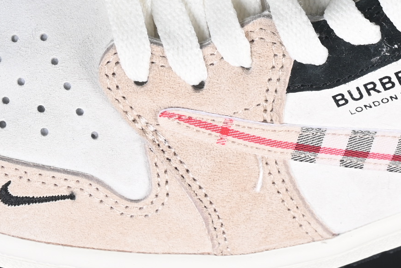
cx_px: 303
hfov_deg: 8.5
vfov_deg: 5.7
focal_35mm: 241
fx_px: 2685
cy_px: -74
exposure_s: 1/80
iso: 160
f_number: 7.1
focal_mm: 50
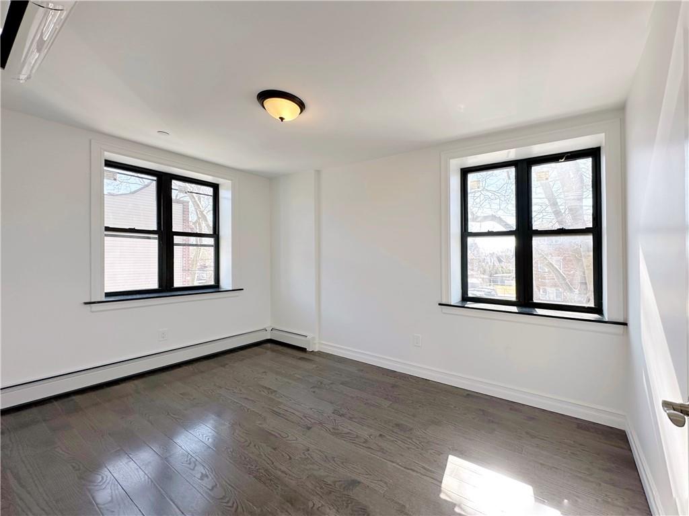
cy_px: 258
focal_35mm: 14
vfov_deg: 85.7
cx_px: 344
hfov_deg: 102.1
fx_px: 279
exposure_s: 1/134
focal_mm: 2.22
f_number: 2.2
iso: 40
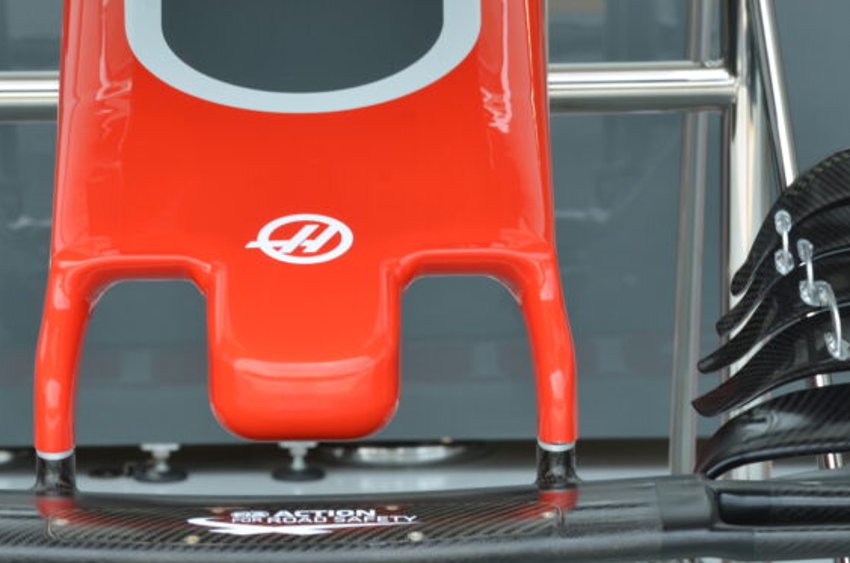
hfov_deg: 5.0
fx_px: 9638
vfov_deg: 3.3
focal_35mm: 409
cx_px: 365
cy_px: 324
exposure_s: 1/60
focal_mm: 200
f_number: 9.5
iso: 250
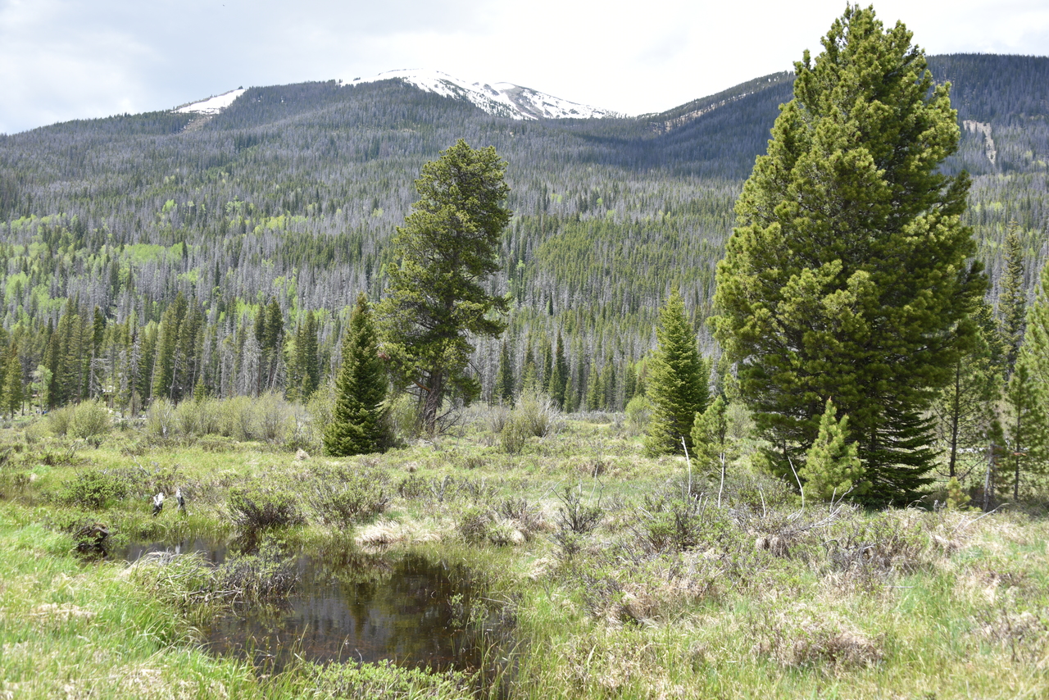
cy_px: 350
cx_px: 524
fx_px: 1107
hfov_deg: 50.7
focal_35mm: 38
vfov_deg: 35.1
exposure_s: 1/200
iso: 100
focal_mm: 38
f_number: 7.1
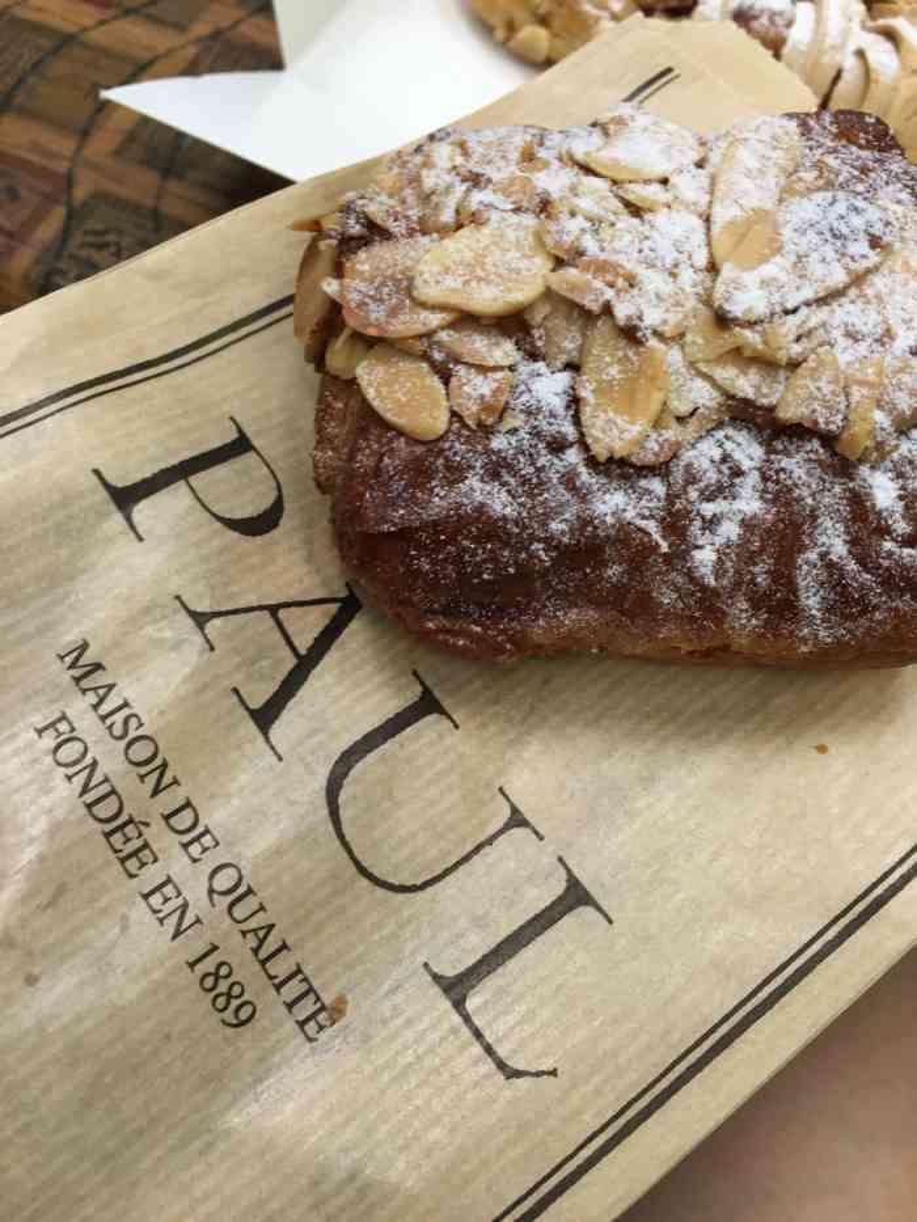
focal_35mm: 29
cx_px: 458
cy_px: 611
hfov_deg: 48.2
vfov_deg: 61.7
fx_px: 1024
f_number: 2.2
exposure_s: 1/17
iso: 32
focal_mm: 4.15
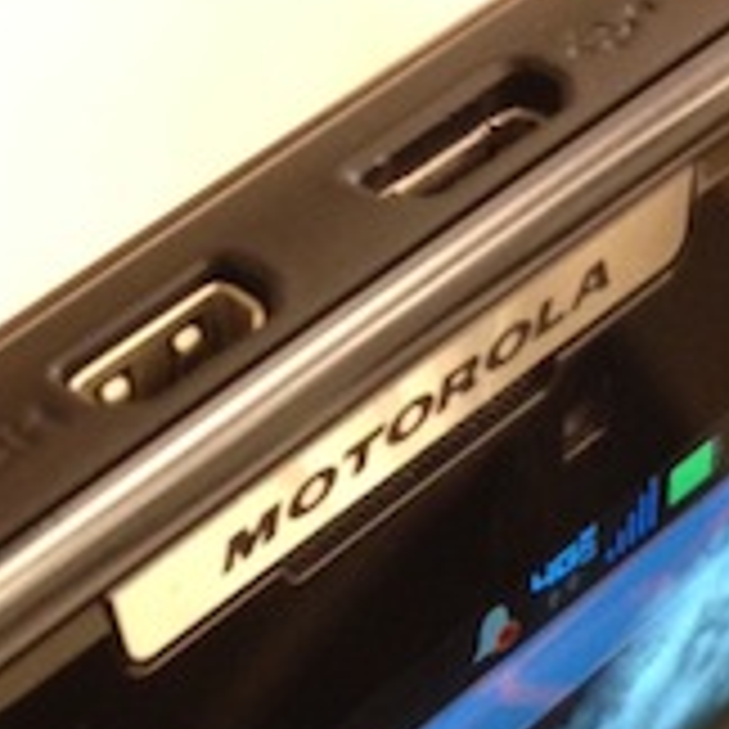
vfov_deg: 15.9
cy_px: 882
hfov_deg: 16.6
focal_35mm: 105
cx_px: 326
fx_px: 2502
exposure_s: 1/20
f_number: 2.4
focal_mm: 4.28
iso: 320
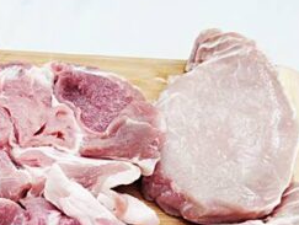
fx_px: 597
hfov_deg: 26.9
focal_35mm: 69
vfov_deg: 20.4
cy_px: 244
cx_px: 18
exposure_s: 1/50
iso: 422
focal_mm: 5.25
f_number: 1.75
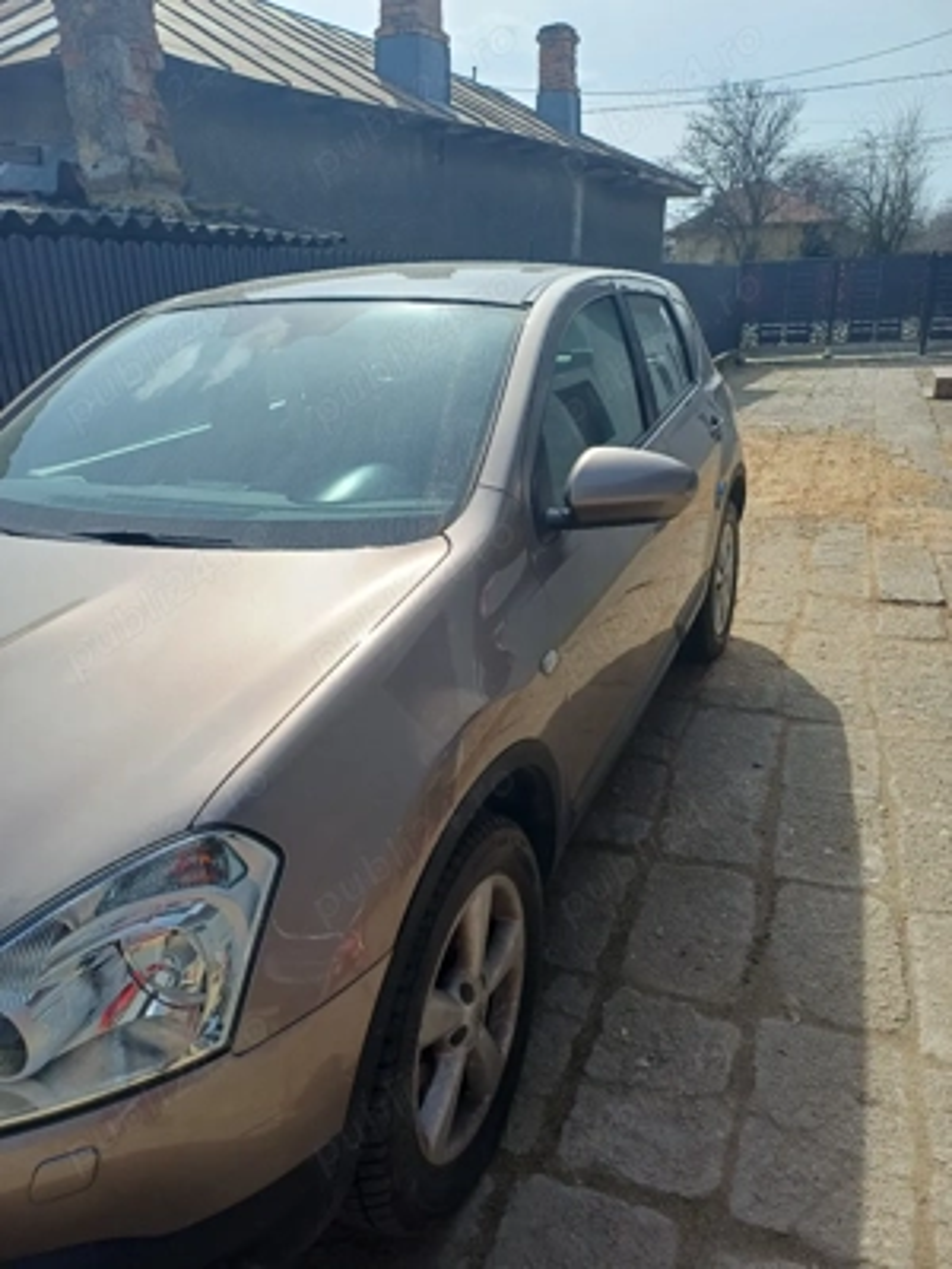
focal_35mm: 25
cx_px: 476
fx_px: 917
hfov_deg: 54.9
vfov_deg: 69.4
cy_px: 634
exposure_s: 1/1250
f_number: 1.8
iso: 50
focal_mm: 4.65
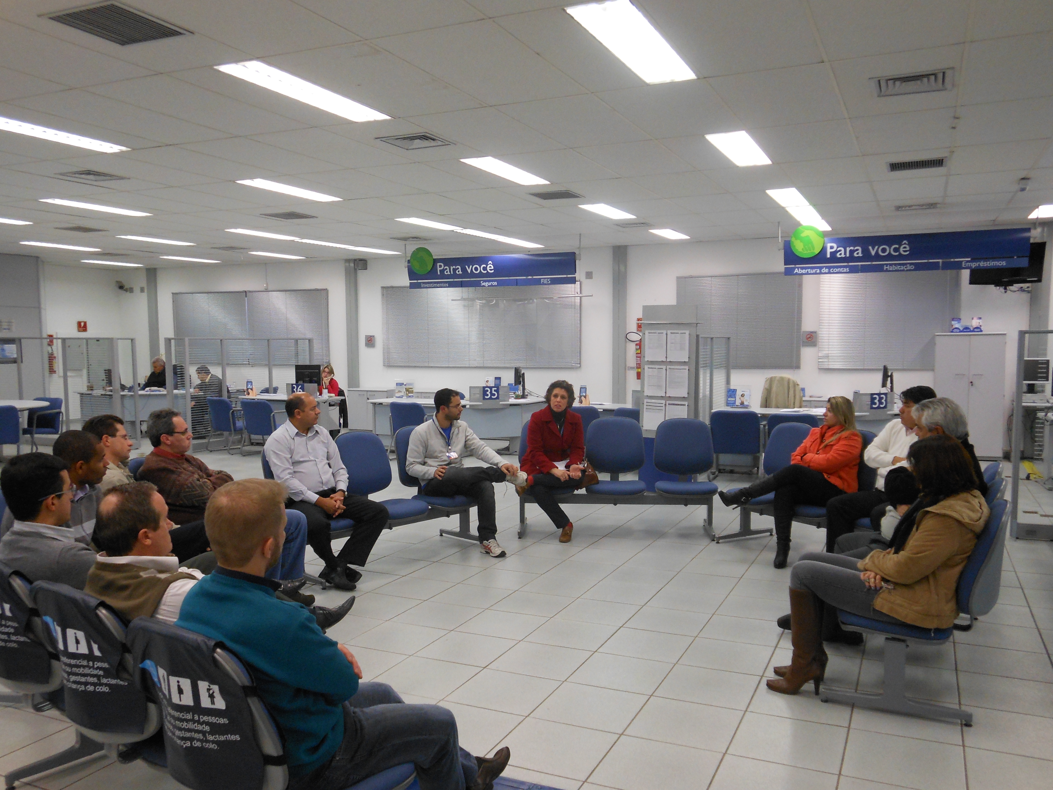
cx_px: 526
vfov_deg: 48.2
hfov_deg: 61.7
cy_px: 395
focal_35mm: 29
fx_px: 882
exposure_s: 1/30
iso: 250
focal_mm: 5.2
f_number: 3.3
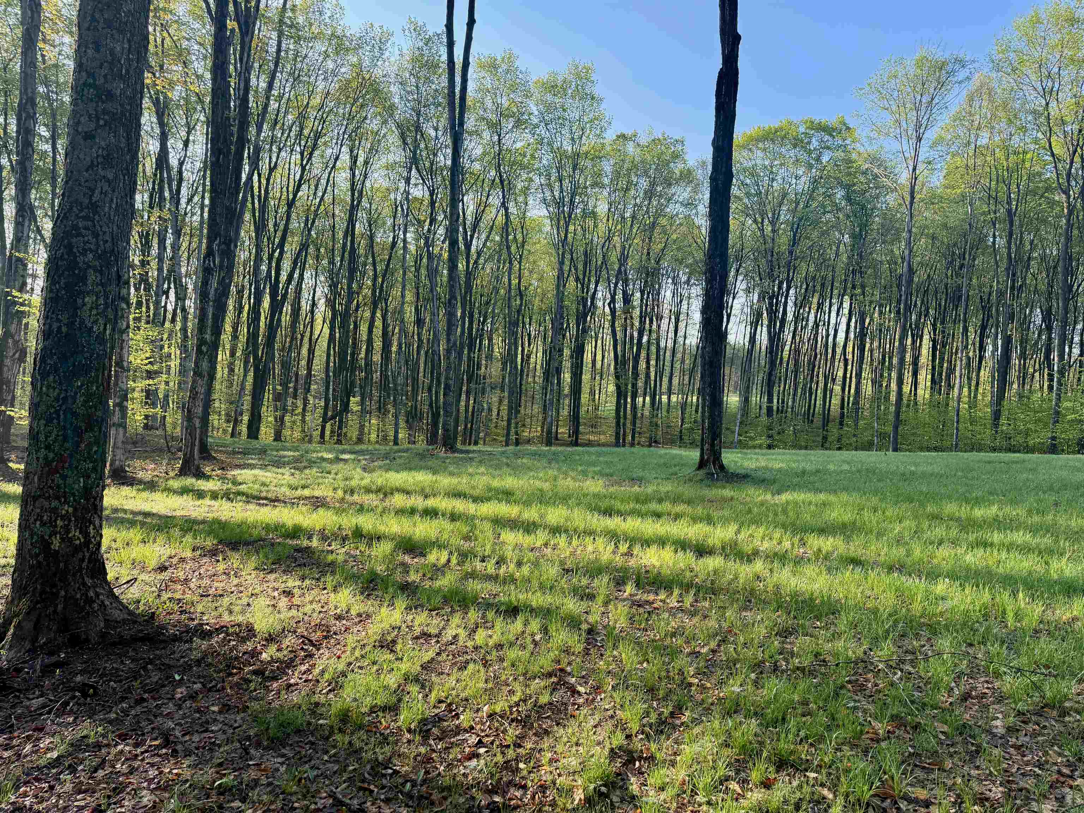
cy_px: 406
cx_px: 542
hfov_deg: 71.6
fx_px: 752
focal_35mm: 24
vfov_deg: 56.8
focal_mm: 6.76
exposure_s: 1/796
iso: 100
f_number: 1.78
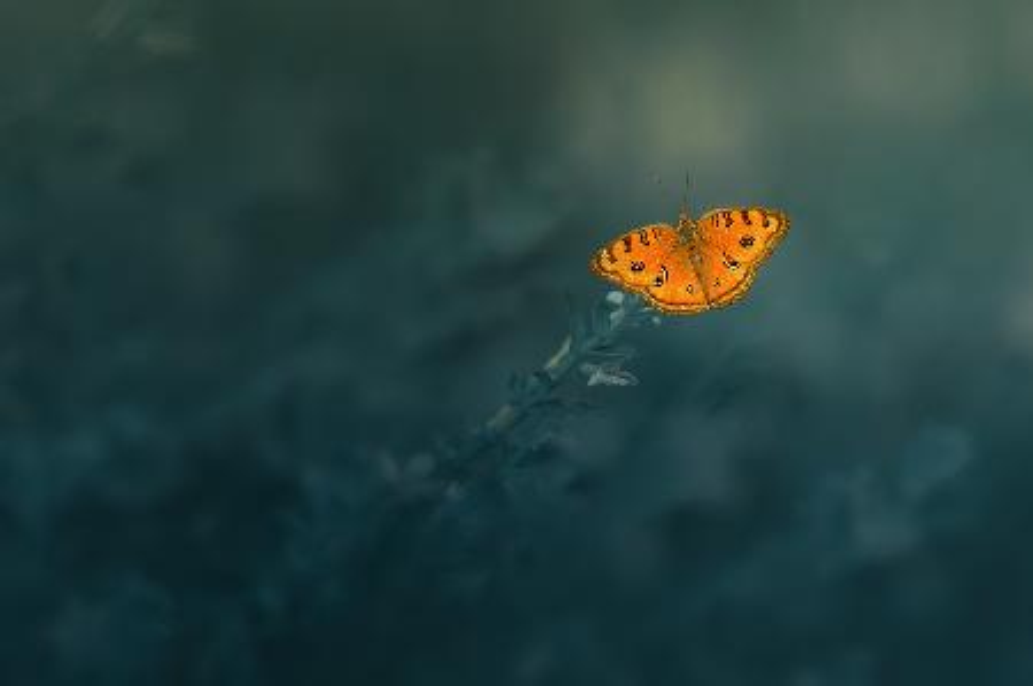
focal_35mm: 158
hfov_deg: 13.1
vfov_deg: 8.7
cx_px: 516
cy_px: 343
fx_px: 4514
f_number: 7.1
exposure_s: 1/500
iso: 400
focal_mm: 105
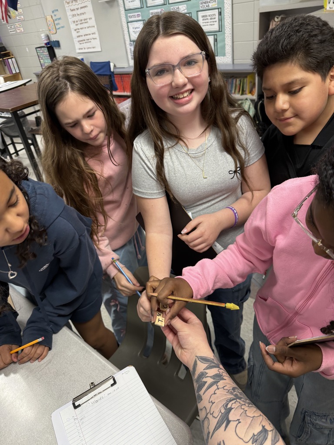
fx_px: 309
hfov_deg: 56.8
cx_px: 167
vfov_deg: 71.6
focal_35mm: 24
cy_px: 222
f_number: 1.78
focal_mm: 6.76
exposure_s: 1/60
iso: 125
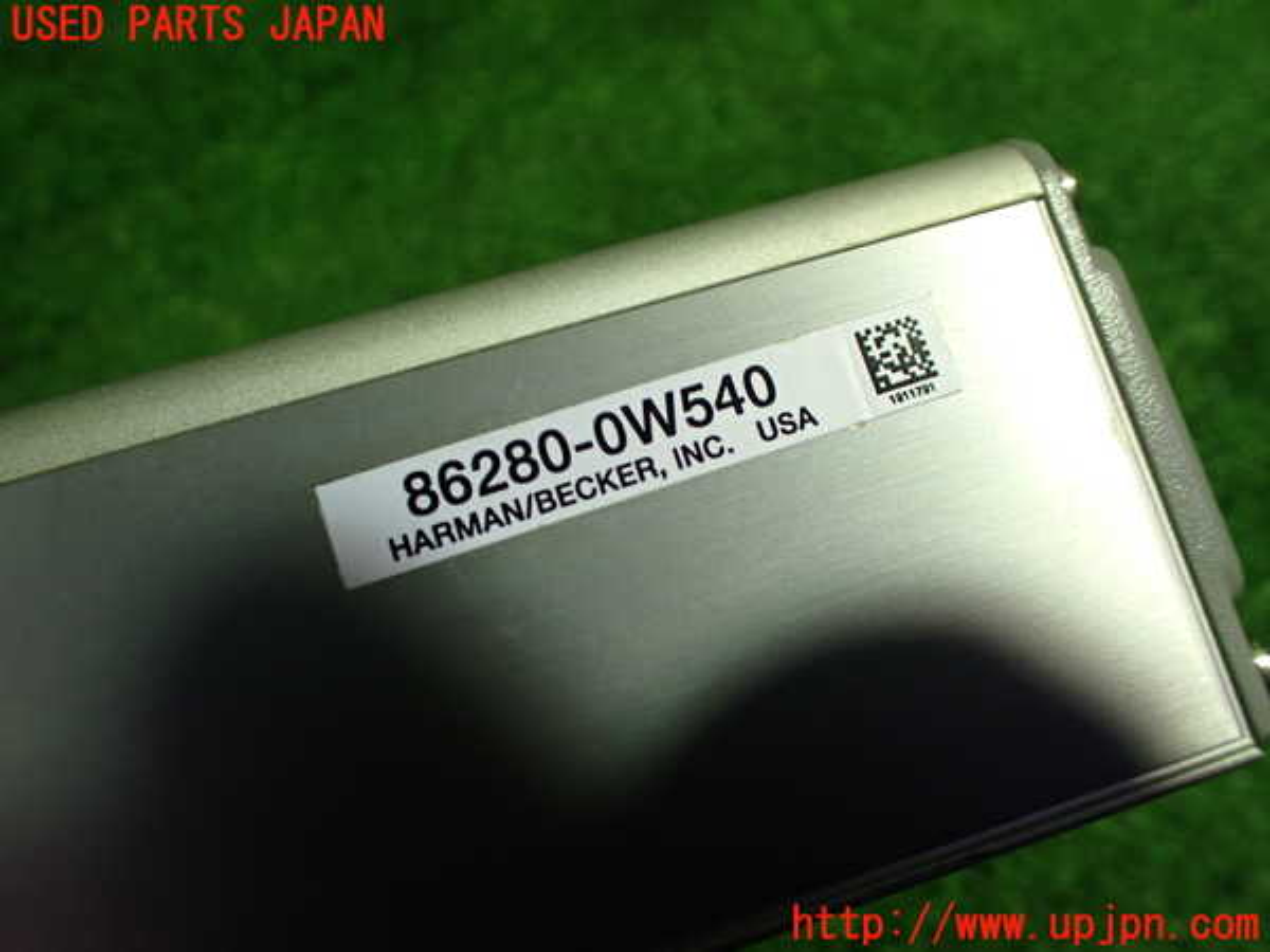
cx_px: 635
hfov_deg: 60.0
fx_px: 1101
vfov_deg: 46.8
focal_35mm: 30
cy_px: 476
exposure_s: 1/125
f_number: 2.3
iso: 320
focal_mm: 5.4
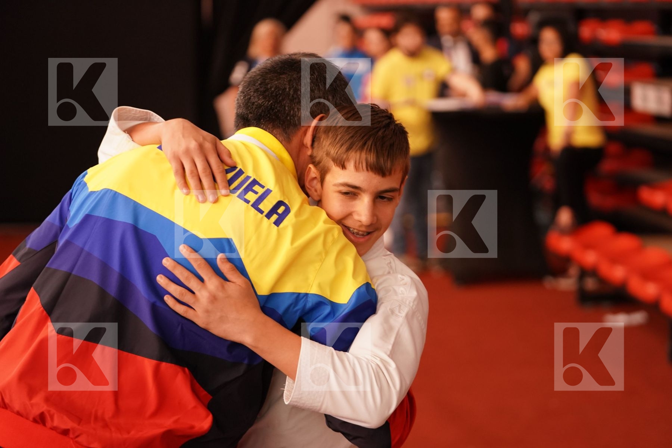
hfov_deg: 26.0
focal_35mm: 78
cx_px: 336
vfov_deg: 17.5
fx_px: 1456
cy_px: 224
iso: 2500
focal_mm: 78
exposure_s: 1/500
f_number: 2.8
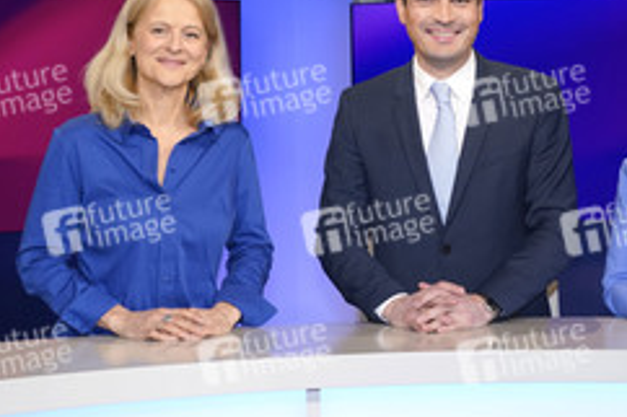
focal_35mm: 82
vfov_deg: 16.6
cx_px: 558
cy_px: 161
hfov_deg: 24.1
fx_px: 1427
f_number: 5
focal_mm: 44
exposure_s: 1/125
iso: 1600
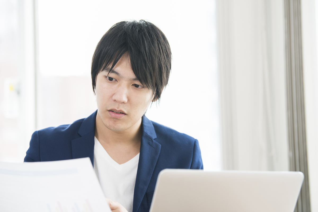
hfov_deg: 17.1
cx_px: 159
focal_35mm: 120
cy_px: 106
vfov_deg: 11.4
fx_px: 1060
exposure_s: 1/125
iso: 800
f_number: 4
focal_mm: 120
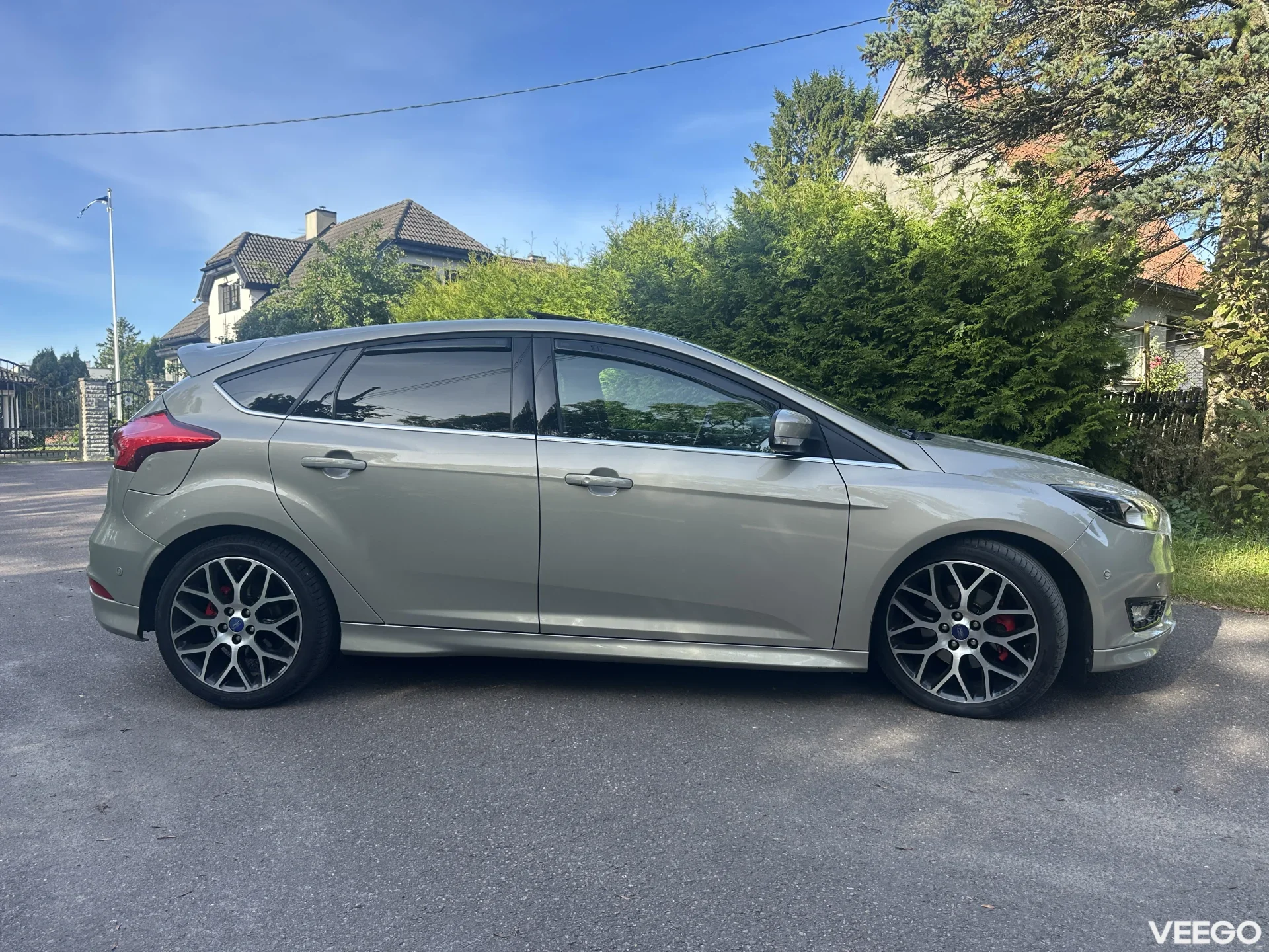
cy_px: 476
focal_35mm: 24
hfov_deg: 71.6
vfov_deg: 56.8
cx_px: 634
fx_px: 880
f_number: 1.78
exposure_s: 1/1040
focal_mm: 6.86
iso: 80
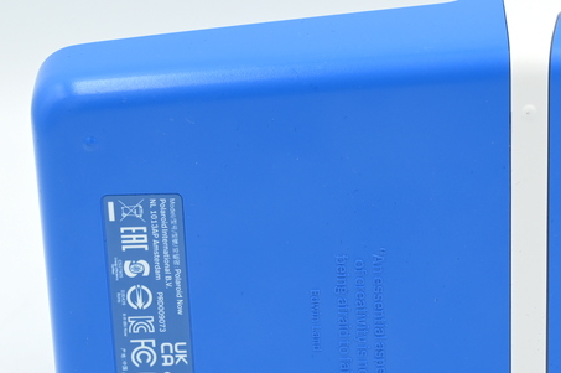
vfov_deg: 10.0
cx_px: 385
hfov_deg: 15.0
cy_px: 284
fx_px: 2133
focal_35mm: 137
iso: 200
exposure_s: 1/100
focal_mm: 62
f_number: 10
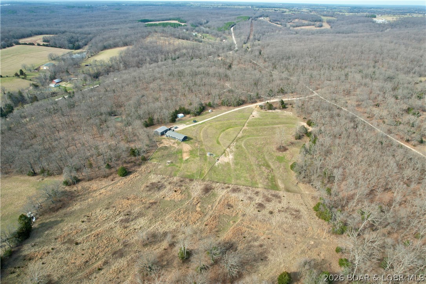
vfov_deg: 57.2
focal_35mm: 22
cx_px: 213
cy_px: 142
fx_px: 260
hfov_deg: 78.6
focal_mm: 8.38
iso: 100
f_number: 2.8
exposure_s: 1/640
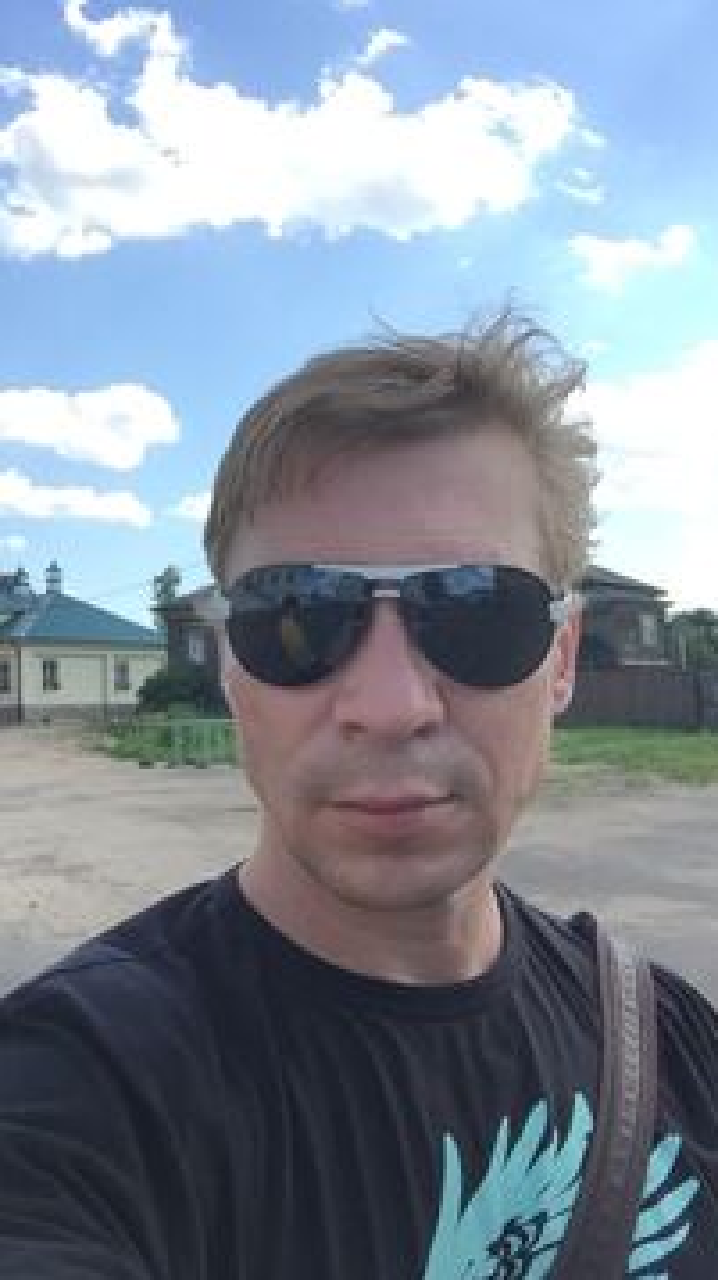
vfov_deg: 58.0
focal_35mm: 34
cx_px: 364
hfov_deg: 34.6
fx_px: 1152
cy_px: 640
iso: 32
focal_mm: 2.65
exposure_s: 1/397
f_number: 2.2
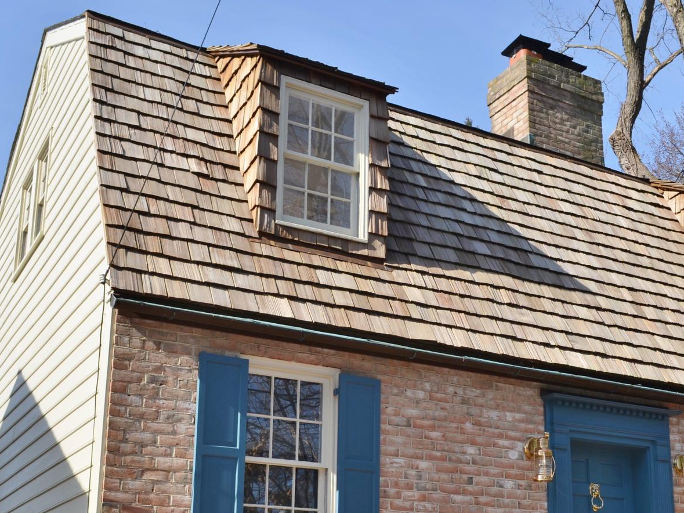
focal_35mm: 50
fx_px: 988
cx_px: 421
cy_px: 386
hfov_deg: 38.0
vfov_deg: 28.7
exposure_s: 1/200
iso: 100
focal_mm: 20
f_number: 8
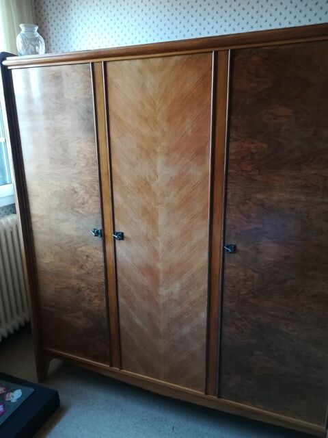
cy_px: 219
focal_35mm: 26
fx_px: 328
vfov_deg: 67.3
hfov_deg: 53.1
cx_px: 164
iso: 320
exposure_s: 1/33.3
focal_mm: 3.83
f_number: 2.2
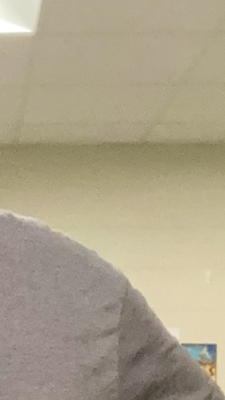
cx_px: -145
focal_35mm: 103
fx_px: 1093
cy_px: 353
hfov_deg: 11.1
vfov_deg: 20.4
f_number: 2.2
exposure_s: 1/30
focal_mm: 2.87
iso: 500
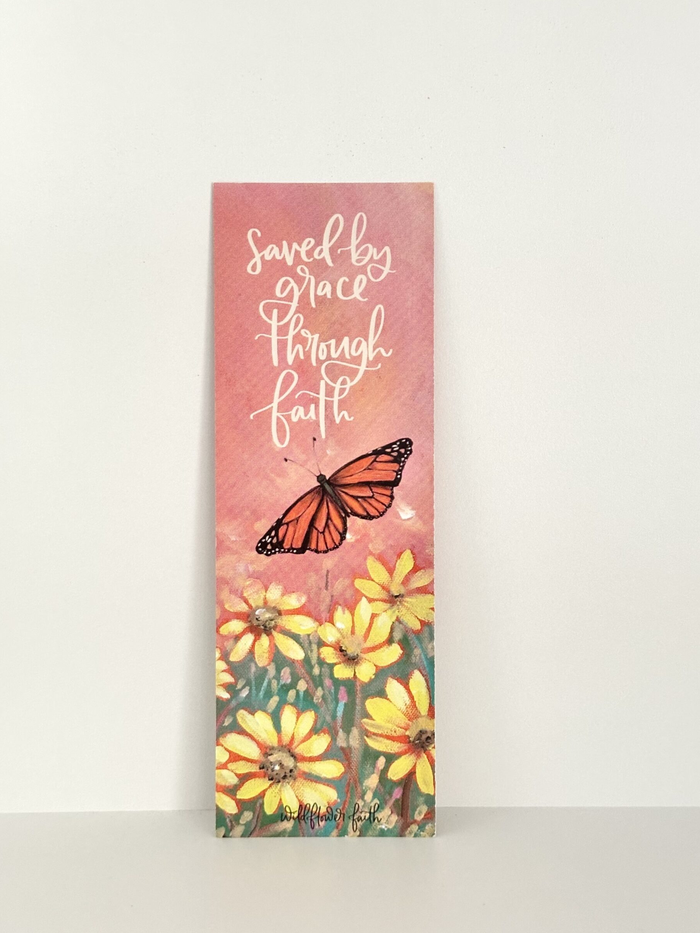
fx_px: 1375
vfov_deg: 37.5
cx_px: 356
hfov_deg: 28.6
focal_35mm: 51
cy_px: 456
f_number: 1.78
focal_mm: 6.86
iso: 500
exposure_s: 1/40
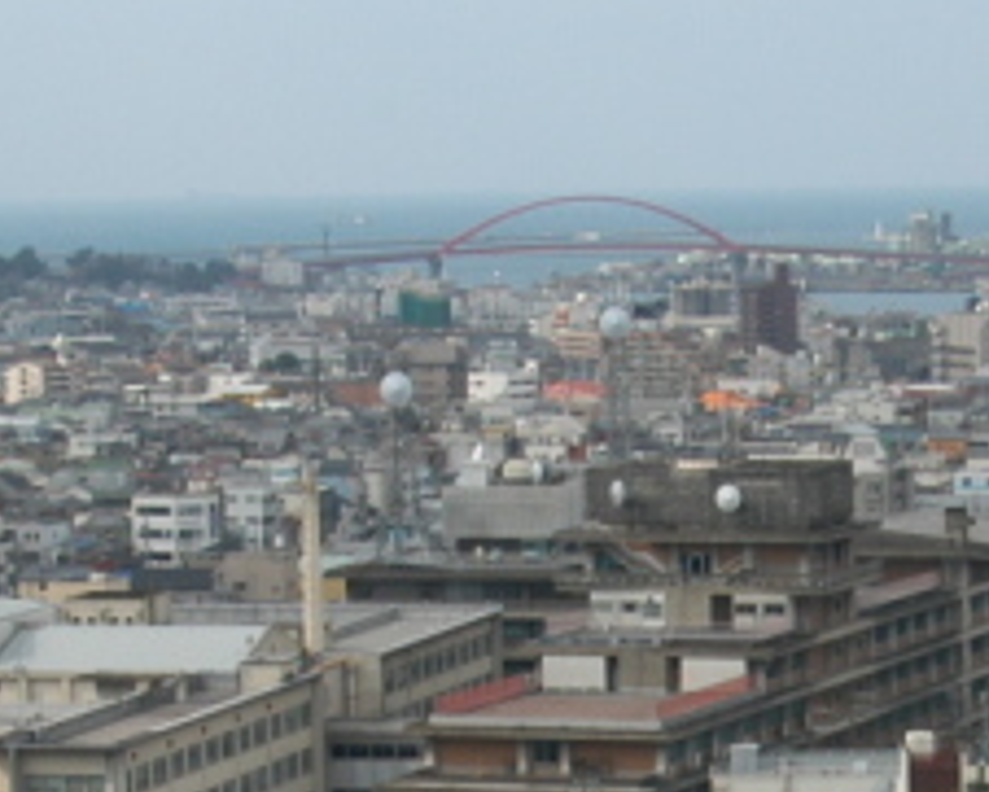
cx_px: 971
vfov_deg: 10.0
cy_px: 838
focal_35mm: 153
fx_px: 4480
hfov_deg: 12.5
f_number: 9
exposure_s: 1/320
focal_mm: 24
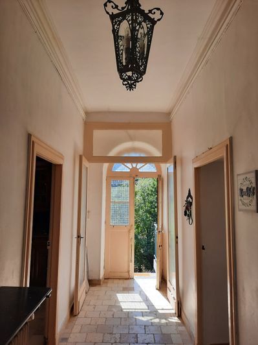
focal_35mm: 25
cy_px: 172
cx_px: 129
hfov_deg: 54.9
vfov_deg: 69.4
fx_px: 248
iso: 32
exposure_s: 1/181
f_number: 2
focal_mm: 4.6
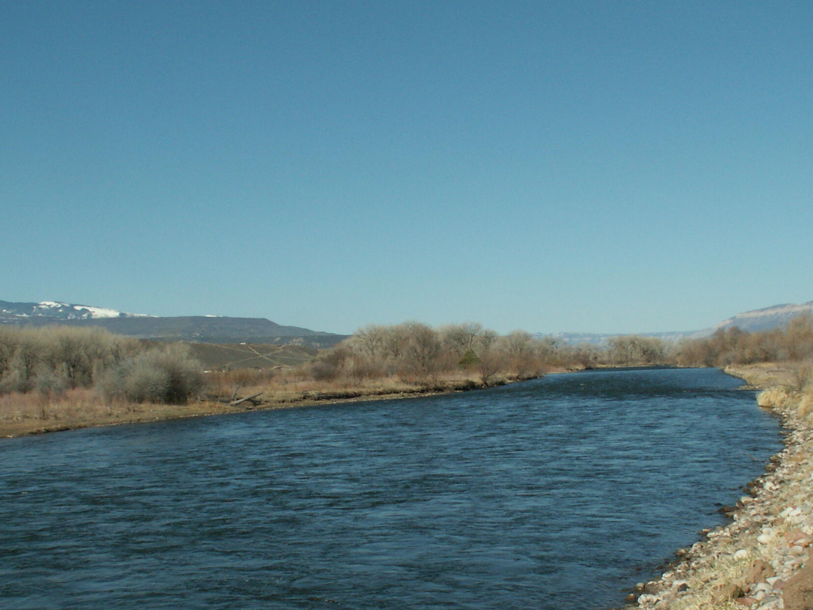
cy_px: 421
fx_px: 1268
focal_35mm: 54
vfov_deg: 26.8
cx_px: 412
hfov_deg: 35.5
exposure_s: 1/250
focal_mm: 5.86
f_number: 8
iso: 50
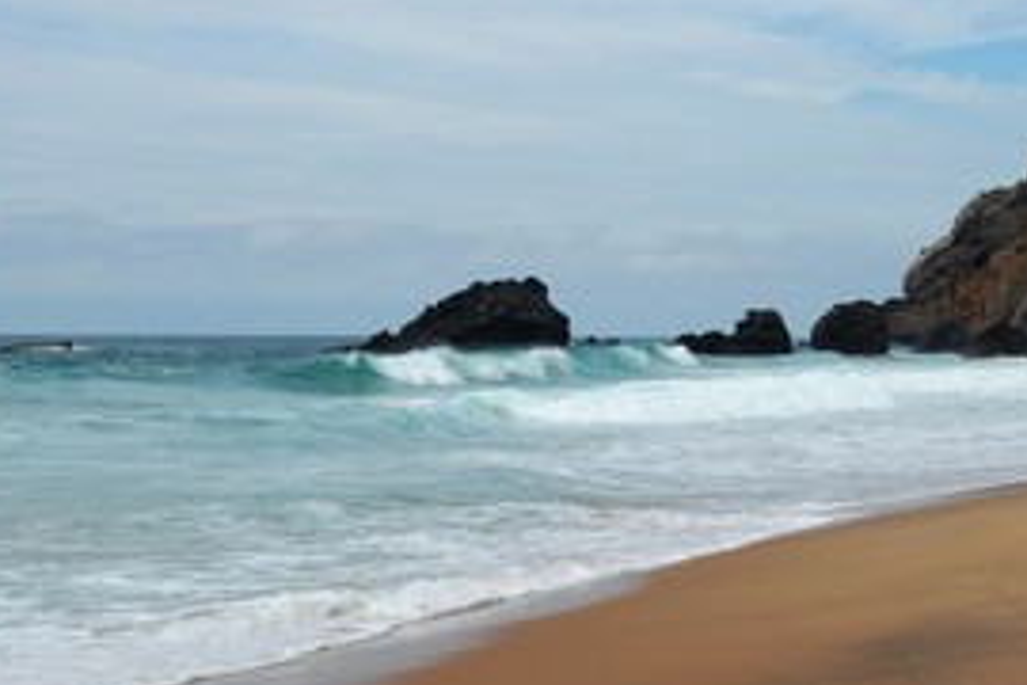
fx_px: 2111
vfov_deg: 18.4
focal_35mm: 74
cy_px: 341
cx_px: 597
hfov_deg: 27.3
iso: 100
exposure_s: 1/400
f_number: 8
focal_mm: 26
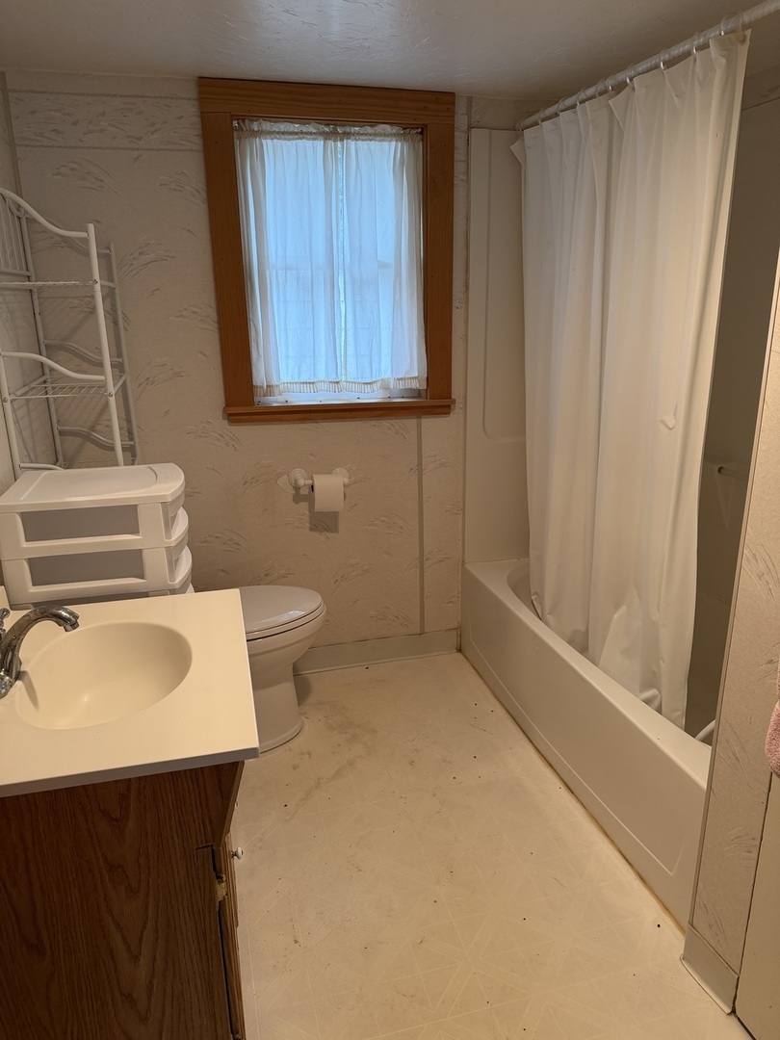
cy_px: 520
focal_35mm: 24
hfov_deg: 56.8
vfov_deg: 71.6
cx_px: 390
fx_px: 721
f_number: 1.78
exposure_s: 1/60
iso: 160
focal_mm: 6.76
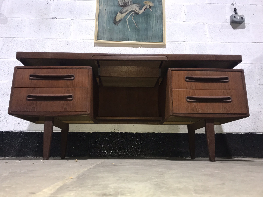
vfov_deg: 49.7
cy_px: 98
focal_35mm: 28
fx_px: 213
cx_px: 132
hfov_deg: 63.4
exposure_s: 1/33
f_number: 1.8
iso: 40
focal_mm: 3.99
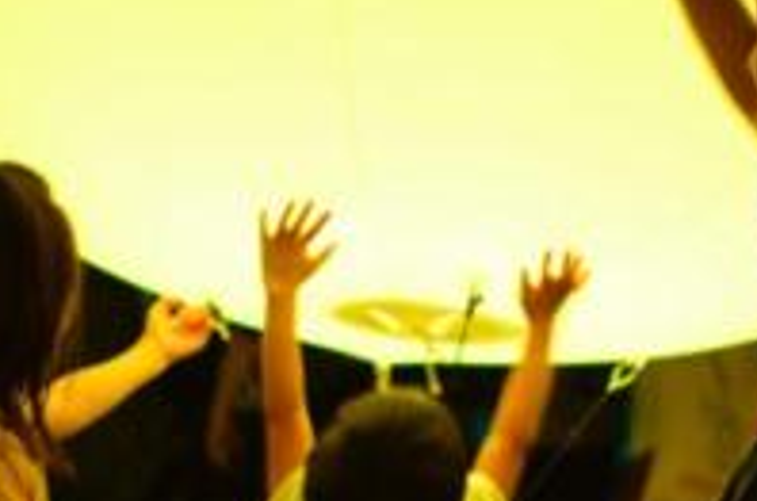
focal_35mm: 132
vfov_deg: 10.1
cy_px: 610
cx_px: 333
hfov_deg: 15.5
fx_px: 2774
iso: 1600
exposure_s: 1/13
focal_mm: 35
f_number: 1.8
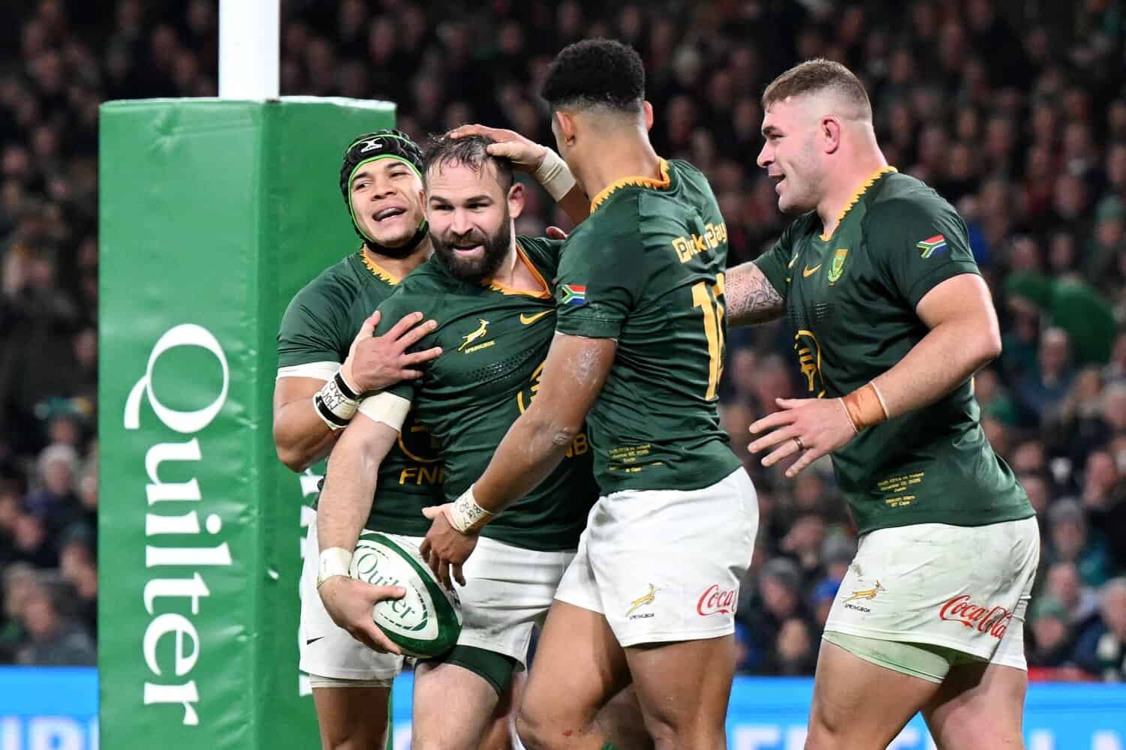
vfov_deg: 5.6
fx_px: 7725
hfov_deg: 8.3
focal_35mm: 247
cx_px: 563
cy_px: 375
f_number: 3.5
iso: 3200
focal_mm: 165
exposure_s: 1/2000
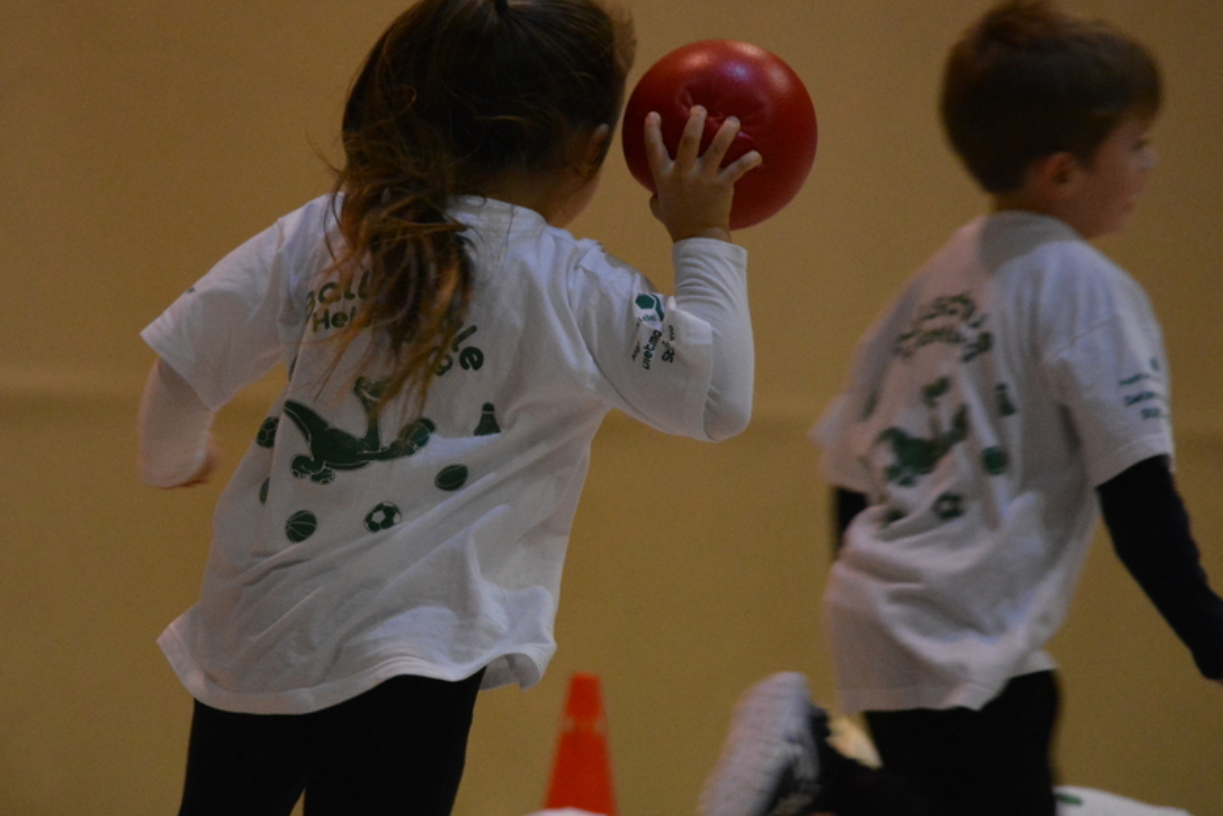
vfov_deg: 4.0
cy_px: 486
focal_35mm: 340
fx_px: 11539
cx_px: 606
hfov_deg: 6.1
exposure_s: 1/320
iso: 3200
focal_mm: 185
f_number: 5
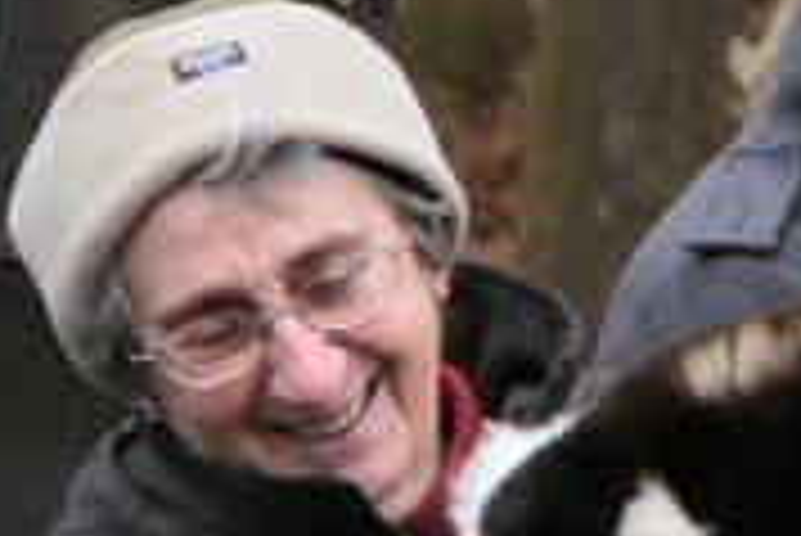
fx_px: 18170
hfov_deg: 2.5
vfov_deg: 1.7
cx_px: 742
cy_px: 423
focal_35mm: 816
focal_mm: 52
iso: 125
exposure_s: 1/125
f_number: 4.2
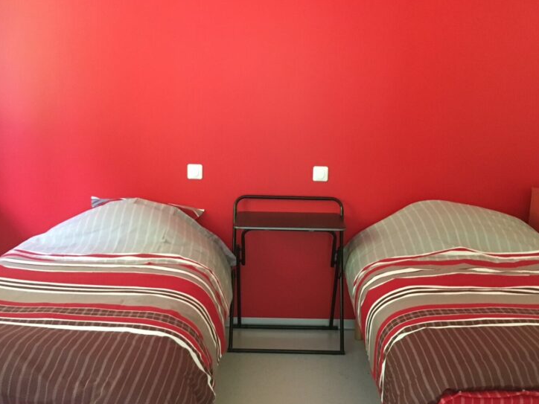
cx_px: 269
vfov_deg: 35.1
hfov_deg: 45.8
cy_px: 231
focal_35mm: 41
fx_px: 638
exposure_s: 1/17
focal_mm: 4.15
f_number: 2.2
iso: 320
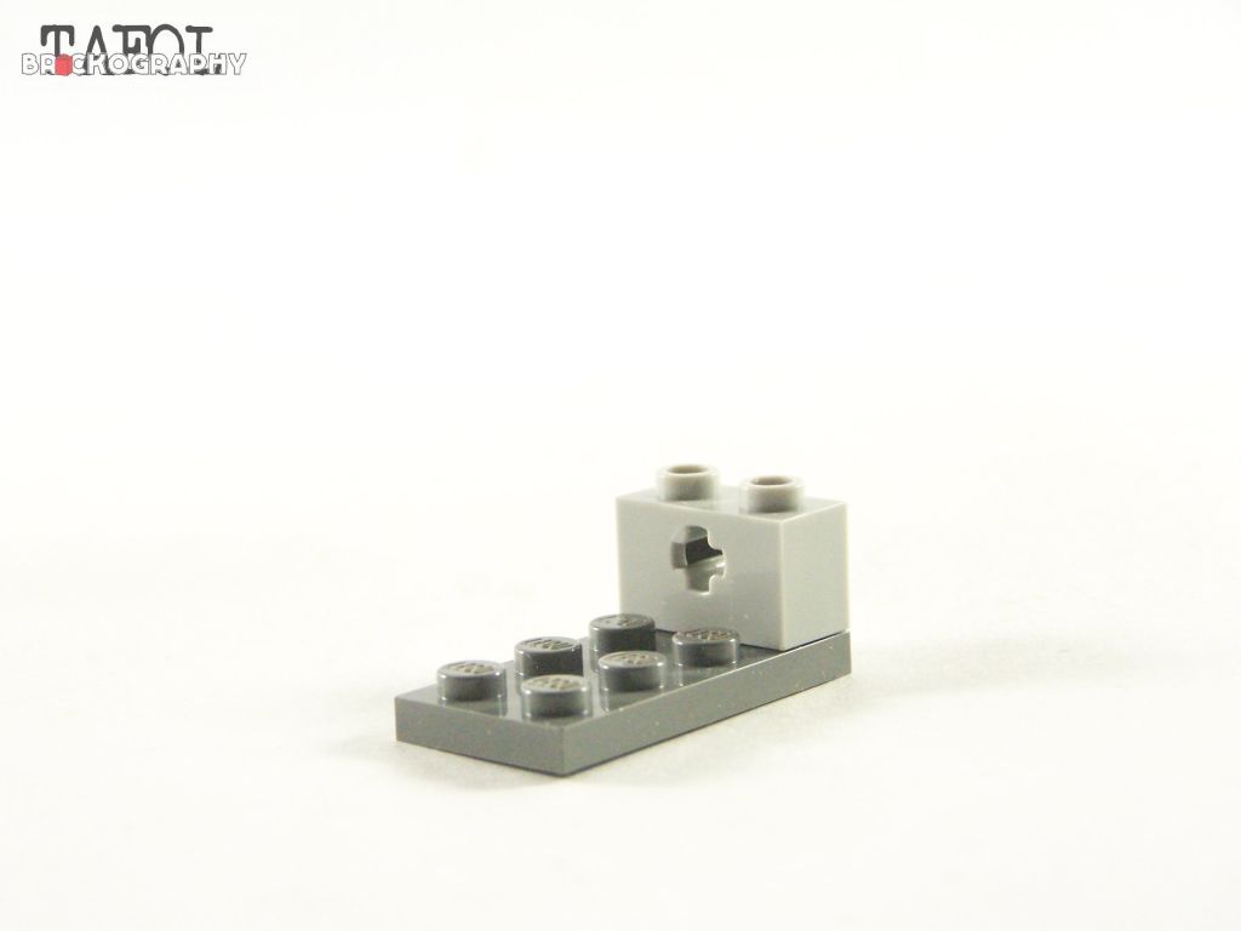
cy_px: 466
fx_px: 3764
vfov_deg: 14.1
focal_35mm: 105
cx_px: 620
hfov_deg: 18.7
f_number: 3.2
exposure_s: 1/60
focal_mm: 17.5
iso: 400
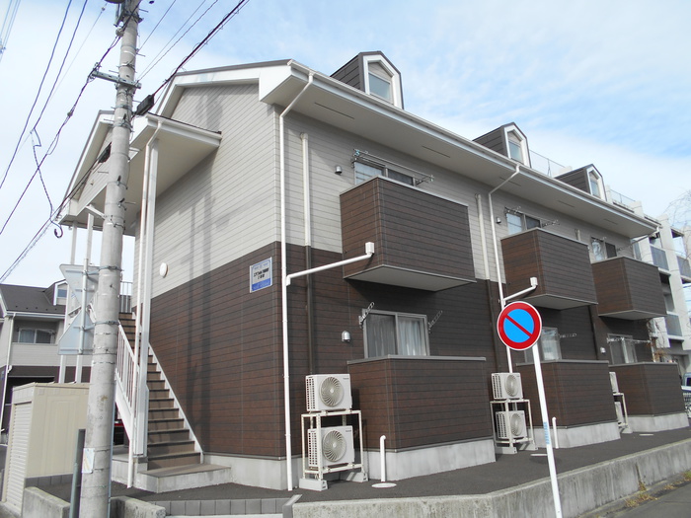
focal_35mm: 26
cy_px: 259
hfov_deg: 67.3
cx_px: 346
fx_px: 519
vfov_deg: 53.1
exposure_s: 1/500
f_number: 3.2
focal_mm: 4.6
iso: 80
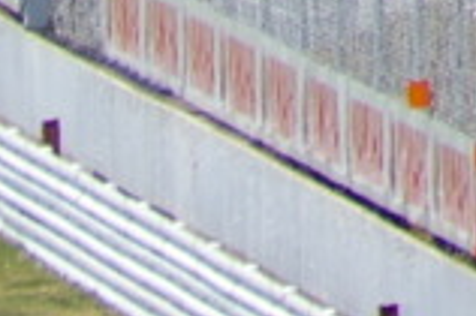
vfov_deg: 0.6
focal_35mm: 2426
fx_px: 32043
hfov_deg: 0.9
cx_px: -630
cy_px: 933
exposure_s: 1/500
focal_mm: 250
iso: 200
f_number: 8
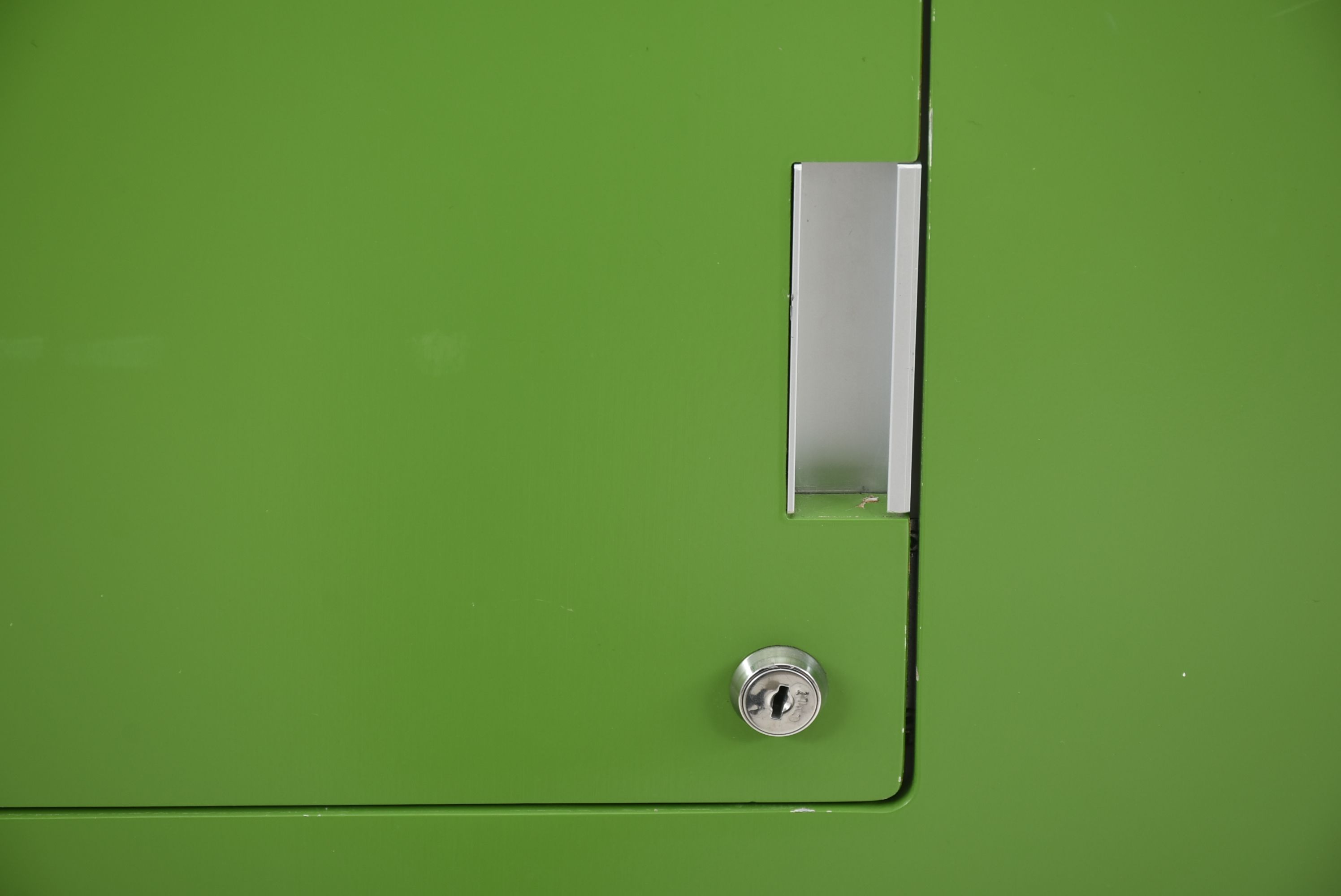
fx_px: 5312
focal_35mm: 142
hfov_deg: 14.4
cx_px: 670
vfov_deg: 9.6
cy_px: 448
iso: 200
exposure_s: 1/160
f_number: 9
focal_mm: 95
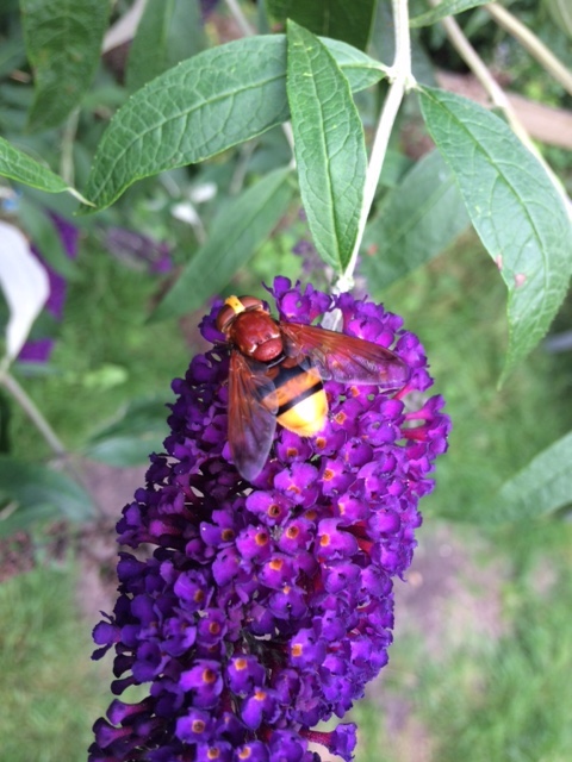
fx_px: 639
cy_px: 381
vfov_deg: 61.7
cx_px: 286
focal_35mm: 29
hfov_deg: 48.2
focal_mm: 4.15
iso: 40
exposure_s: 1/50
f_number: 2.2
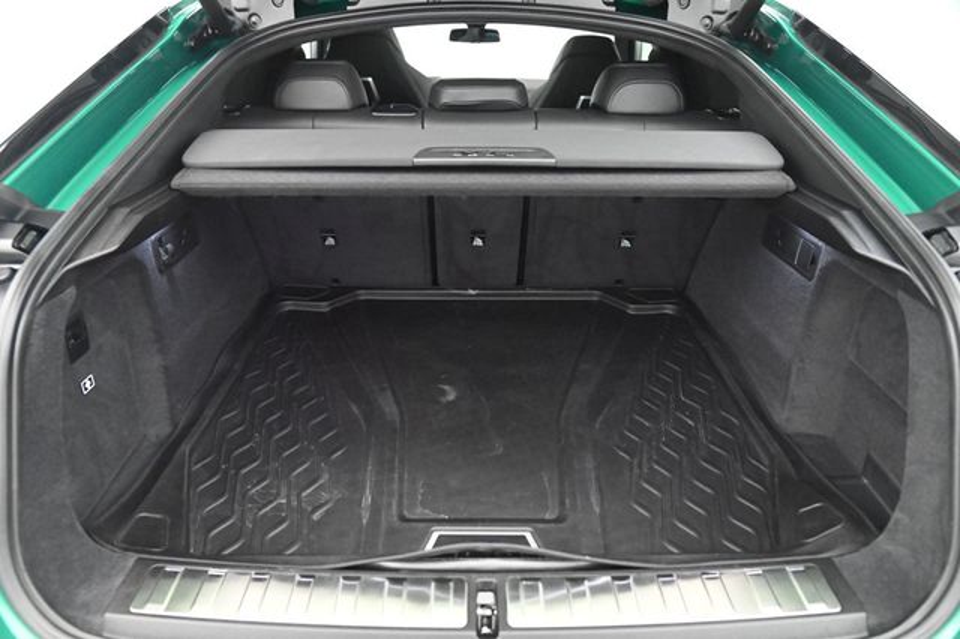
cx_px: 480
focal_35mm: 24
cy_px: 320
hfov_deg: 73.8
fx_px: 640
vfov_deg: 53.1
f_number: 5.6
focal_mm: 24
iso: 11400
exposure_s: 1/60
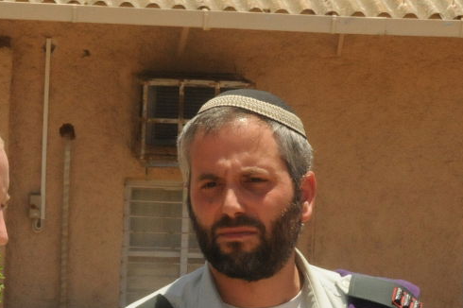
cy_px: 253
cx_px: 145
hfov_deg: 7.3
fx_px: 3624
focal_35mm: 282
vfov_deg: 4.9
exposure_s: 1/250
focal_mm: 90
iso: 2000
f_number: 36
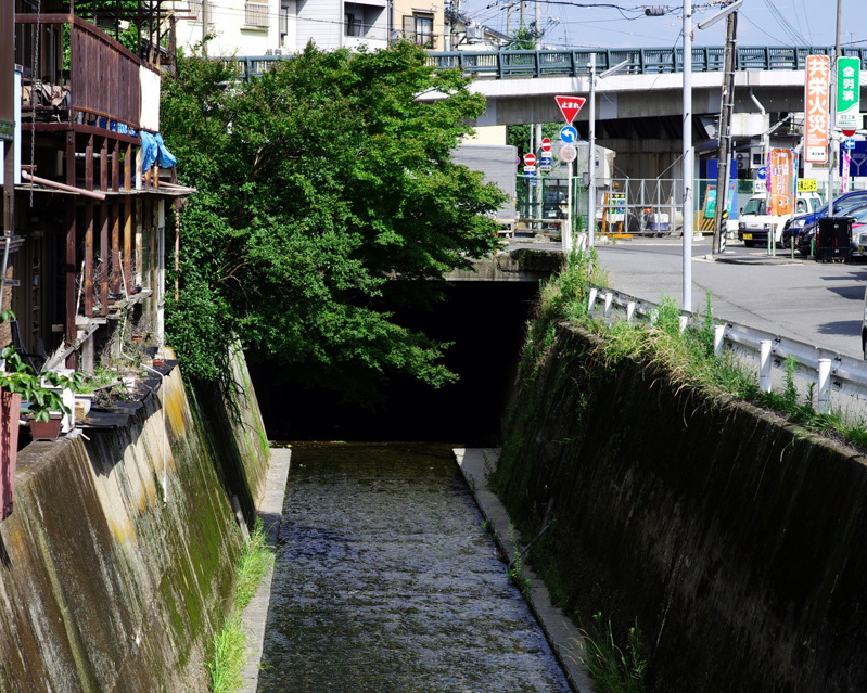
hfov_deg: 15.3
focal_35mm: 126
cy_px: 359
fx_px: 3233
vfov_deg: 12.2
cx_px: 386
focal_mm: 70
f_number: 5
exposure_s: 1/500
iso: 100
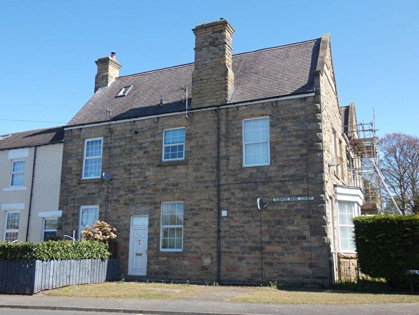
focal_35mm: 35
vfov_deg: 40.7
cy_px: 158
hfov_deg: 52.6
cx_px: 210
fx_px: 424
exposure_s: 1/400
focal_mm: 6.2
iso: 80
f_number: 3.4
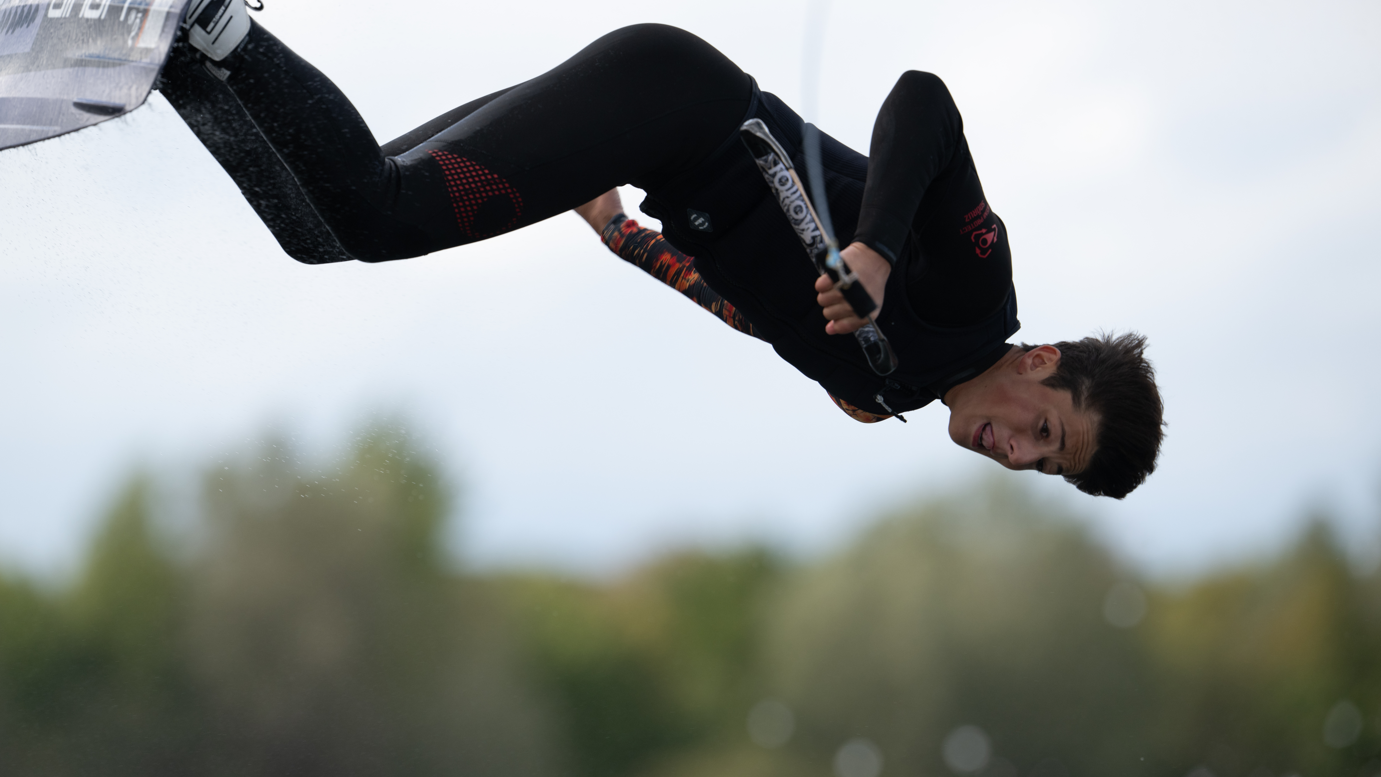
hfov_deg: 5.1
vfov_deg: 2.9
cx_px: 692
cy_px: 365
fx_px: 15380
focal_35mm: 420
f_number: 4.5
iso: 320
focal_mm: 400
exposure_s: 1/1600
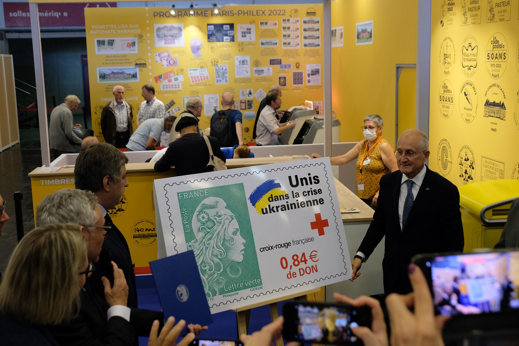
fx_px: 634
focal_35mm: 44
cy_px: 173
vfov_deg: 30.5
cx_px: 260
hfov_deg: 44.5
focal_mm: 29.3
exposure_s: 1/60
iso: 2000
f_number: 4.3
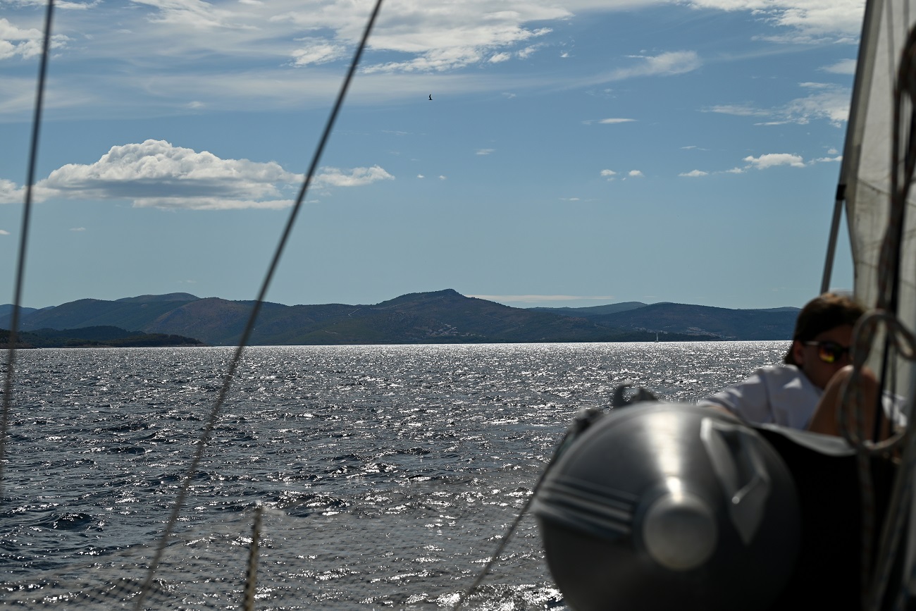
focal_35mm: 85
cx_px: 458
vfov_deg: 16.1
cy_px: 306
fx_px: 2163
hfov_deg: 23.9
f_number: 9
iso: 100
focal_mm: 85
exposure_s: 1/1000
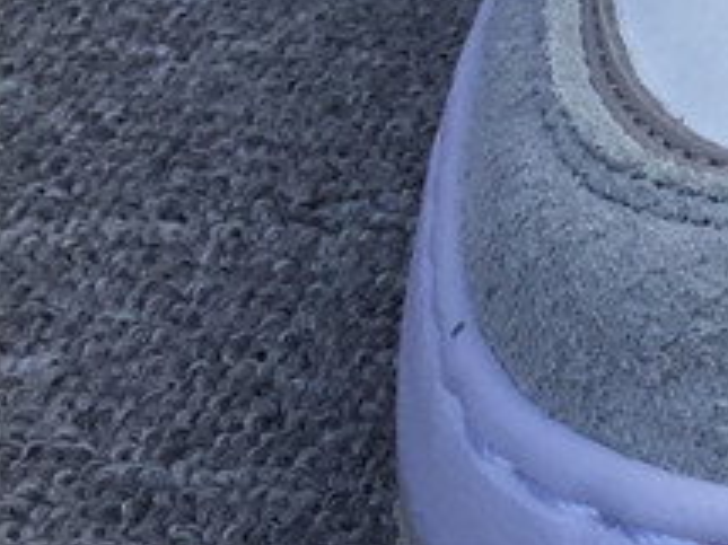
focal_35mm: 130
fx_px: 2732
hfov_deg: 12.9
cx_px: 1517
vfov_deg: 11.3
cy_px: -29
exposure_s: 1/359
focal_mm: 3.3
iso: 25
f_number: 2.4
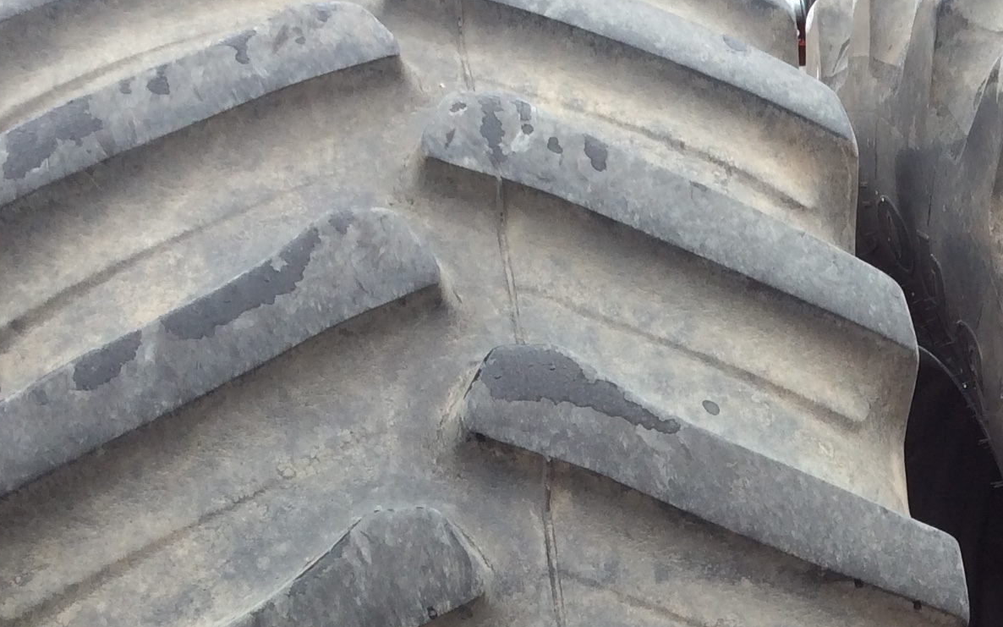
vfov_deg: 17.1
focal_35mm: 74
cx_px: 962
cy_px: 686
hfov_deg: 26.6
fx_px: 2023
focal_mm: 3.3
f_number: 2.4
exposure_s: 1/127
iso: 32
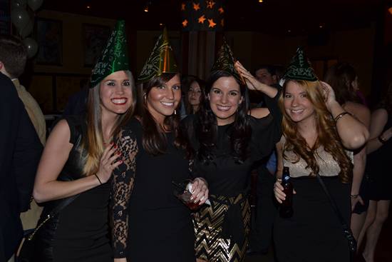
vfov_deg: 40.0
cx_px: 196
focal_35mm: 33
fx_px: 359
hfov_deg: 57.2
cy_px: 131
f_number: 3.8
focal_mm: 22
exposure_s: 1/4
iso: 200
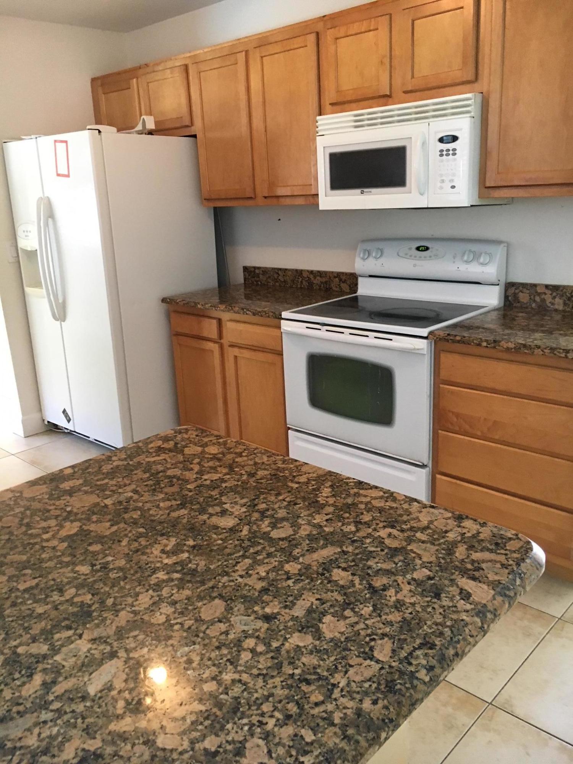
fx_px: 640
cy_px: 382
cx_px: 286
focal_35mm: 29
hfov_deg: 48.2
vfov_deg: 61.7
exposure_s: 1/30
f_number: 2.2
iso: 125
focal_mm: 4.15
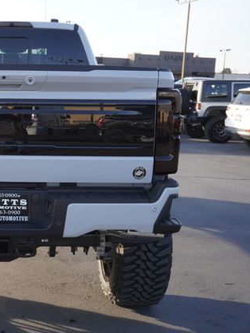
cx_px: -3
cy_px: 166
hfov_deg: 26.1
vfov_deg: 36.2
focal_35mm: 53
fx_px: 510
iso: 100
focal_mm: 24
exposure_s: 1/100
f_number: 5.6
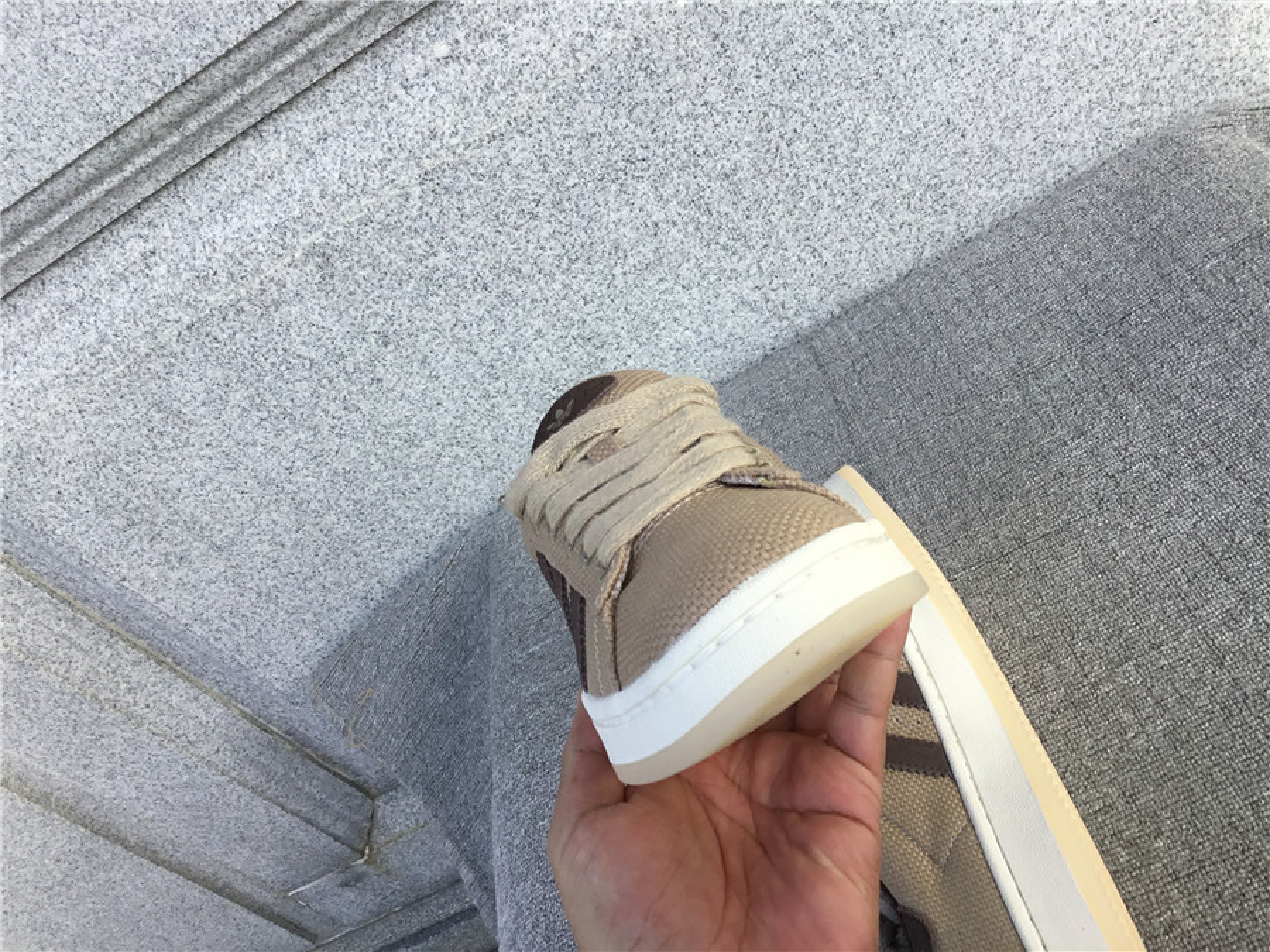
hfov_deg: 58.4
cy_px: 476
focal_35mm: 31
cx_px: 635
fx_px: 1137
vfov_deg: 45.4
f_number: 2.4
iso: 25
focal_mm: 3.3
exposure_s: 1/379
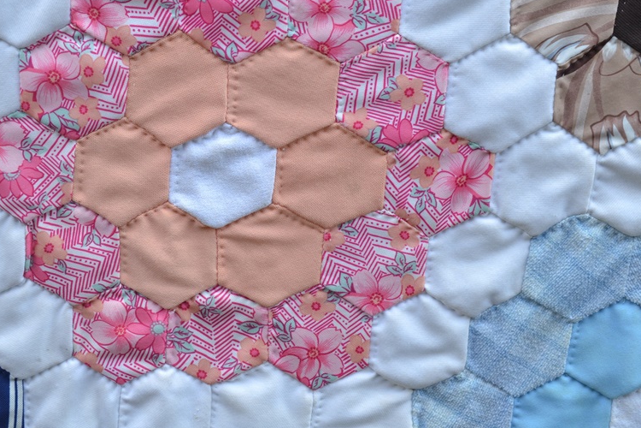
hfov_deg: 25.3
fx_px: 1424
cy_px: 160
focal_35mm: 80
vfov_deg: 17.0
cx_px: 232
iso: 220
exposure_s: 1/125
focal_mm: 40
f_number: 8
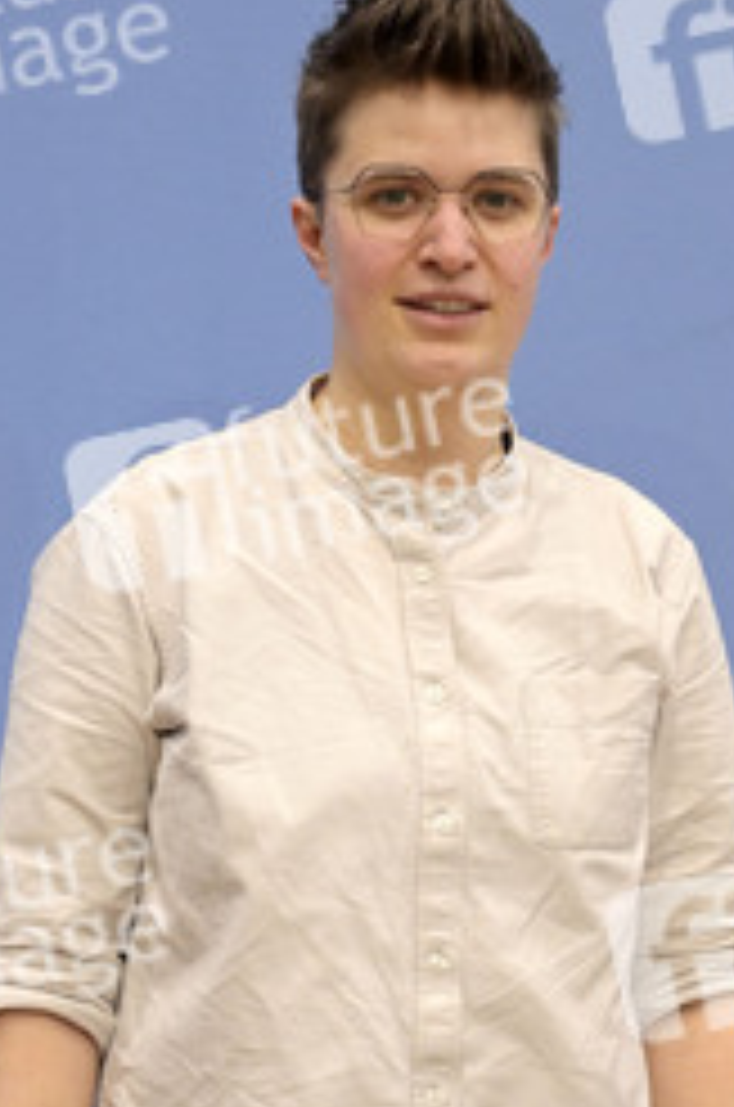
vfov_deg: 20.2
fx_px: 3102
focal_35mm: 101
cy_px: 711
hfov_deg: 13.5
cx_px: 428
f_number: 5.6
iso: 5000
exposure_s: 1/400
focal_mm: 62
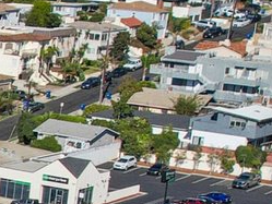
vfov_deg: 8.2
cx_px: -509
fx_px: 1368
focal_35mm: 174
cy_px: 359
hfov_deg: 9.3
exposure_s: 1/4000
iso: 140
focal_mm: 8.4
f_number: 2.8
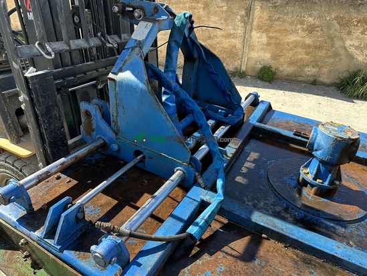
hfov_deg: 71.6
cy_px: 138
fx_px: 255
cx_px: 184
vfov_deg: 56.8
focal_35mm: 24
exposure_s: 1/822
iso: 80
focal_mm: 6.86
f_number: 1.78
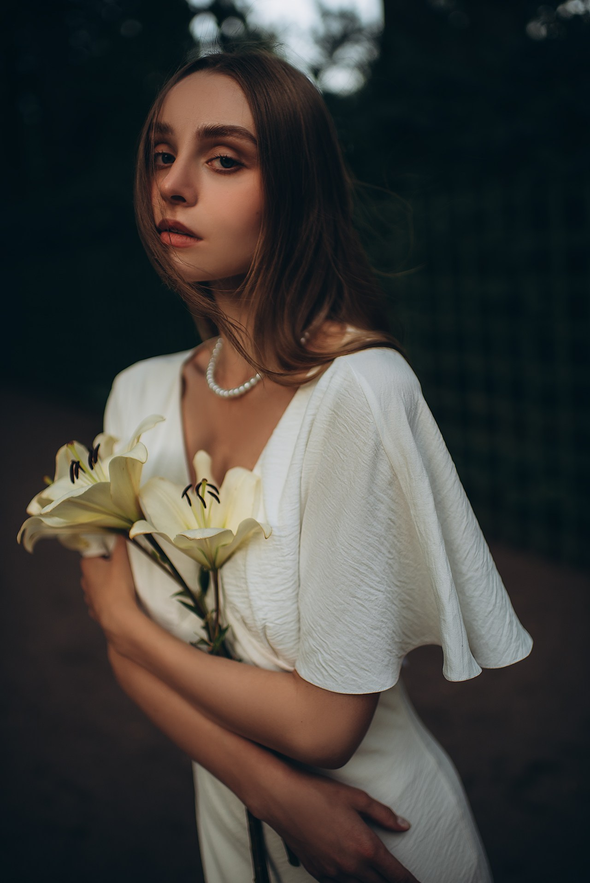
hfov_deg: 37.9
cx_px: 295
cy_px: 442
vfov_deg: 54.4
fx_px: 859
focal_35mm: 35
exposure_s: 1/250
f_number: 1.7
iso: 100
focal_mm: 35
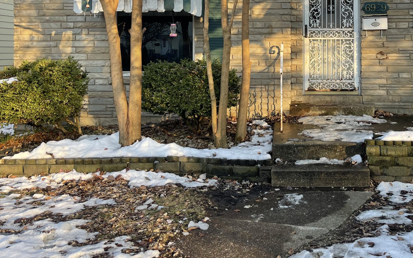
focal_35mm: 39
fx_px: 439
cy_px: 45
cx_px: 275
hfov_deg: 49.5
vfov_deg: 31.7
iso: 32
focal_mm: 5.1
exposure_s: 1/360
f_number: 1.6
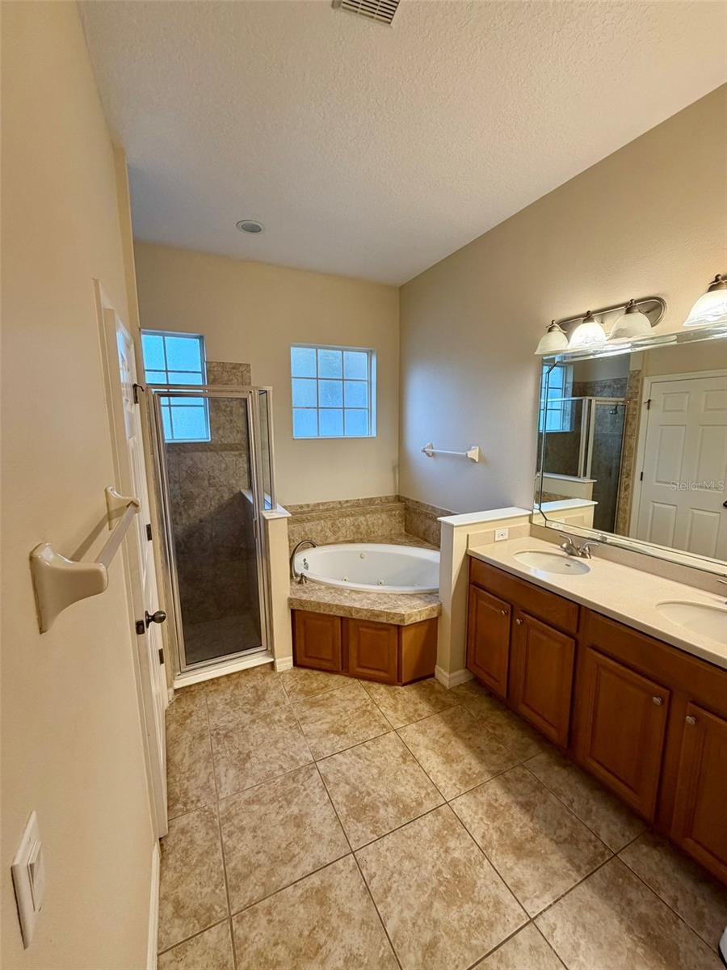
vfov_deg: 102.1
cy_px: 485
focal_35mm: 14
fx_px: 392
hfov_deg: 85.7
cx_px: 364
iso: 200
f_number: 2.2
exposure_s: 1/120
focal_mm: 2.22
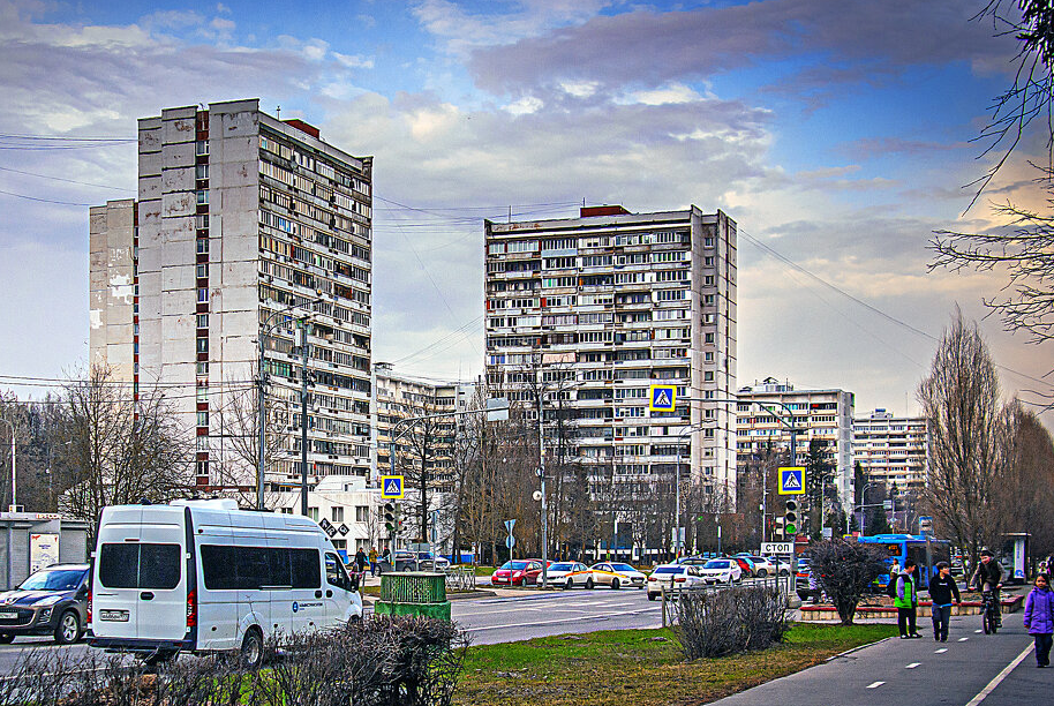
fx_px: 1612
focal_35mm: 55
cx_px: 412
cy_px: 418
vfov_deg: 24.7
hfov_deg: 36.0
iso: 200
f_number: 6.3
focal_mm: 28
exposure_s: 1/250
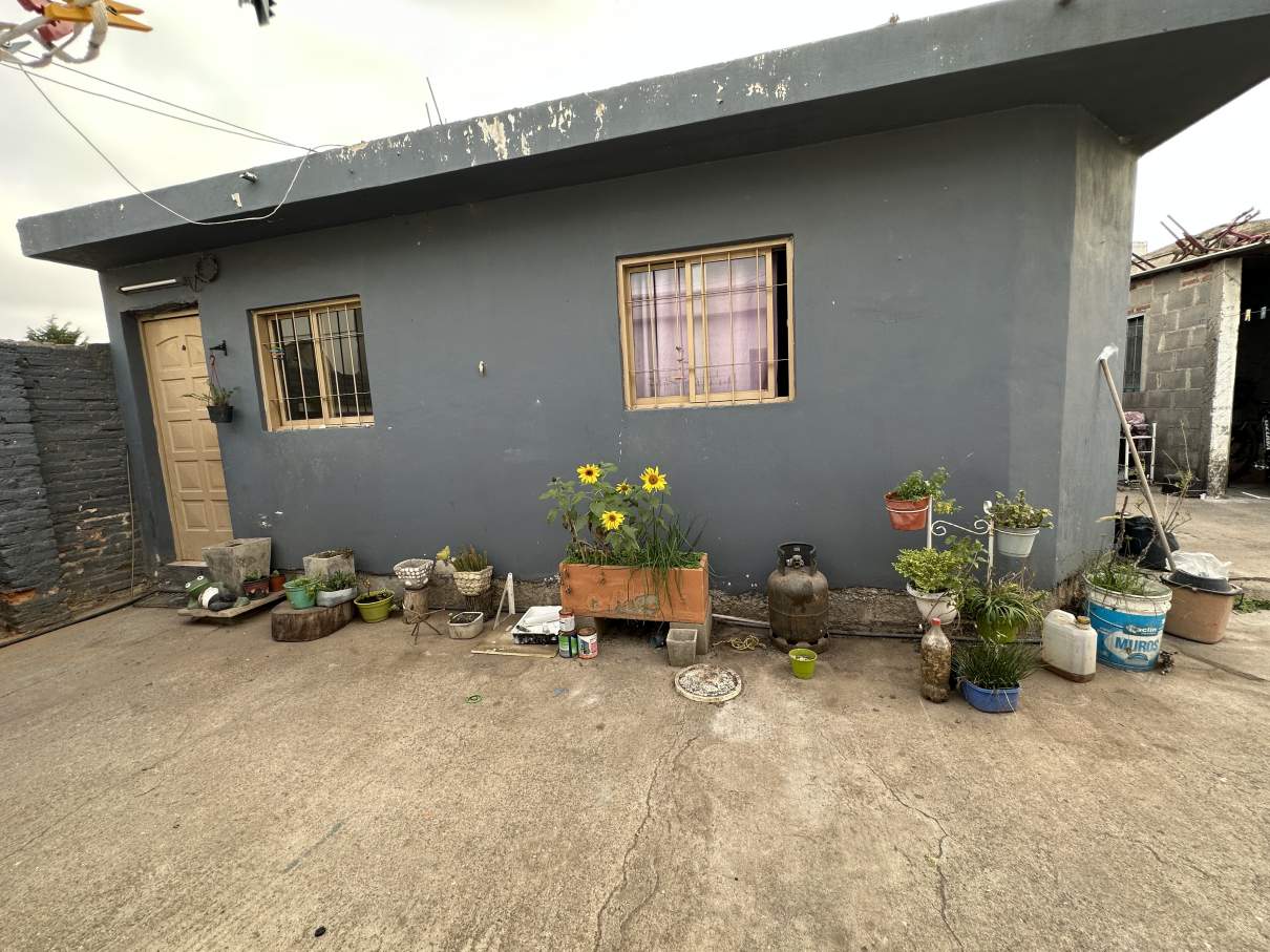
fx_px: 514
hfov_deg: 102.1
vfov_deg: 85.7
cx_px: 635
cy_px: 476
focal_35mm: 14
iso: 40
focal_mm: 2.22
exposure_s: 1/115
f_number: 2.2
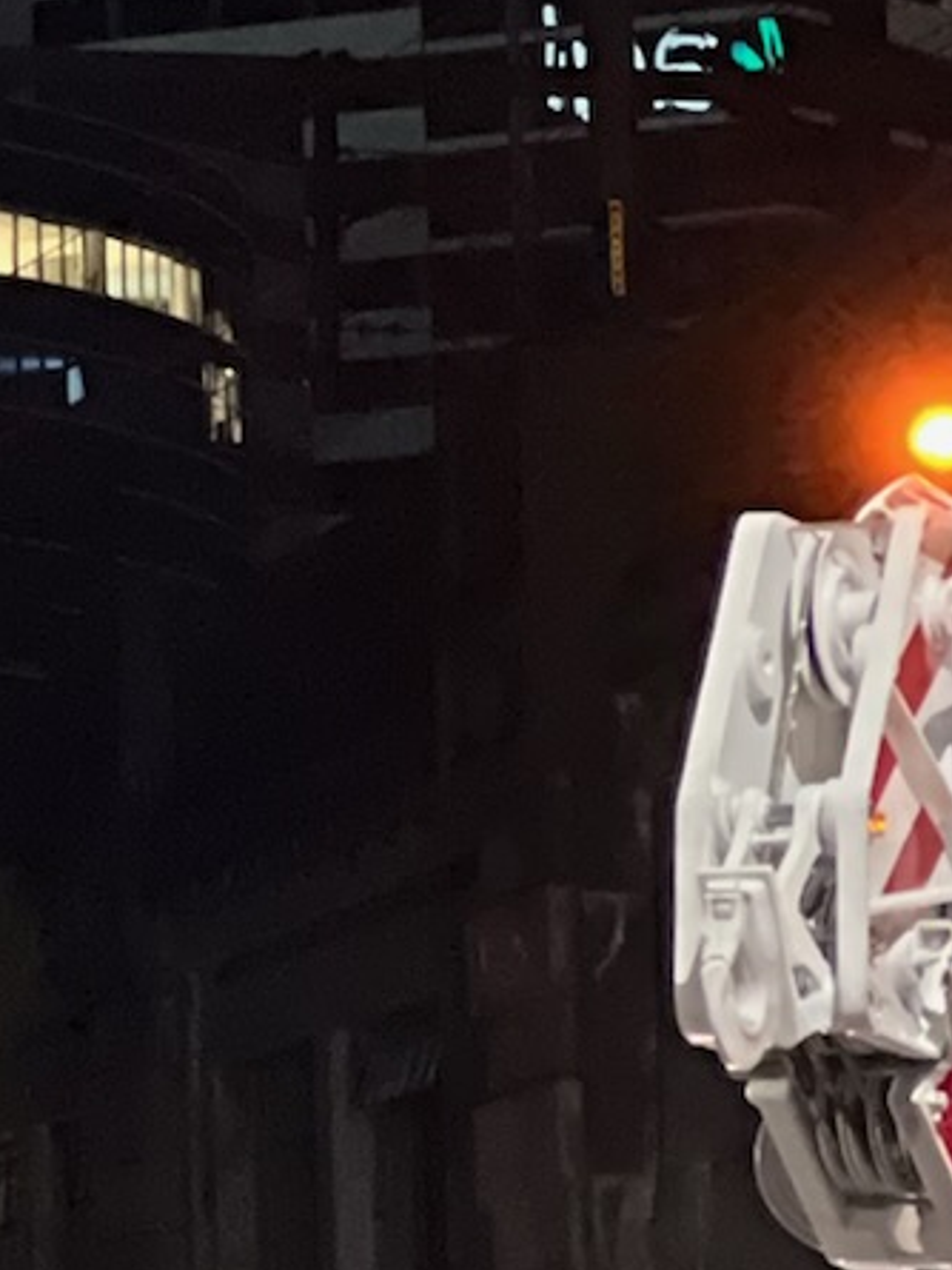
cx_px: -1169
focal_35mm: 354
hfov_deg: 4.1
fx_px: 12975
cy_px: 374
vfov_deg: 5.6
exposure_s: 1/14
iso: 1250
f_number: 2.8
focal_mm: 9
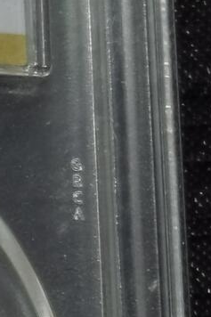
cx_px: -318
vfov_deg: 6.3
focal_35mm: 326
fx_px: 2869
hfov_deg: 4.1
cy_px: 201
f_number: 1.8
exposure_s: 1/106
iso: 50
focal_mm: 5.58
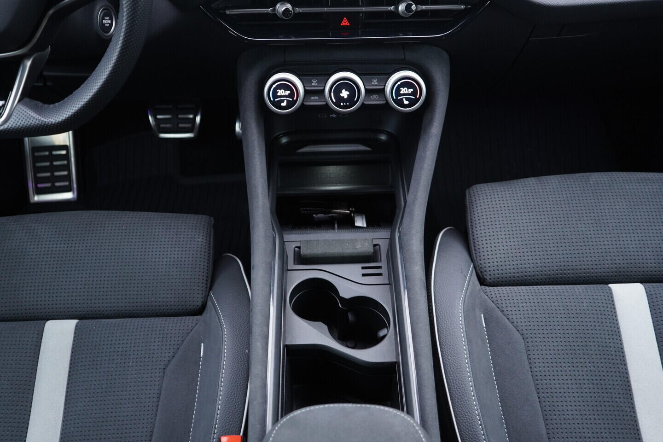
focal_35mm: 36
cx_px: 332
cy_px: 221
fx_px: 663
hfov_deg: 53.1
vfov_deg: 36.9
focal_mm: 24
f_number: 2.8
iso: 400
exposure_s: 1/40
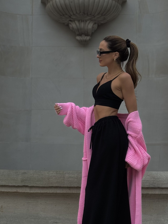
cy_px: 137
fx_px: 421
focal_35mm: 65
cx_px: 97
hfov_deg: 22.6
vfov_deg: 29.7
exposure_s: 1/156
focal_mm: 6.76
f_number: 1.78
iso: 64
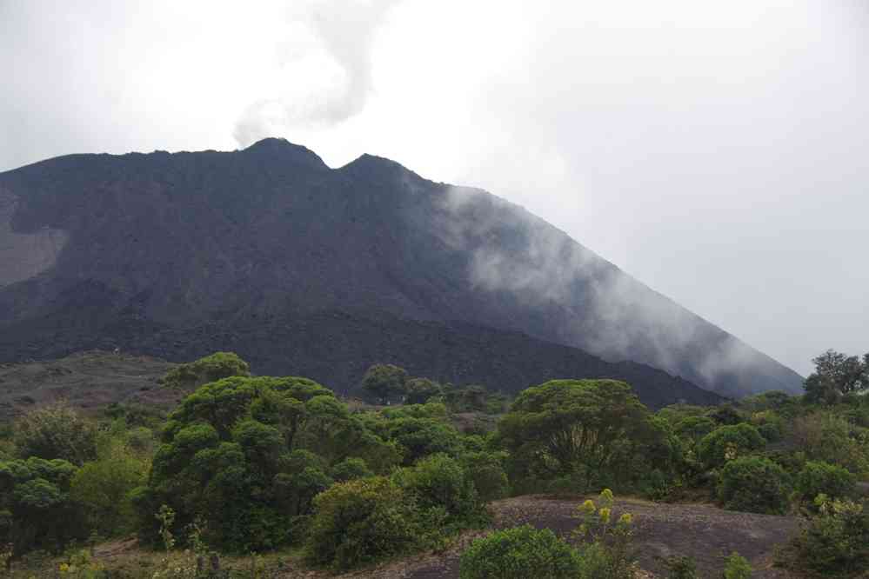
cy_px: 290
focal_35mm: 72
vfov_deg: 18.9
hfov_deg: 28.1
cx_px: 434
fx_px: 1738
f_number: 7.1
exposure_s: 1/80
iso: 200
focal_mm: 47.5
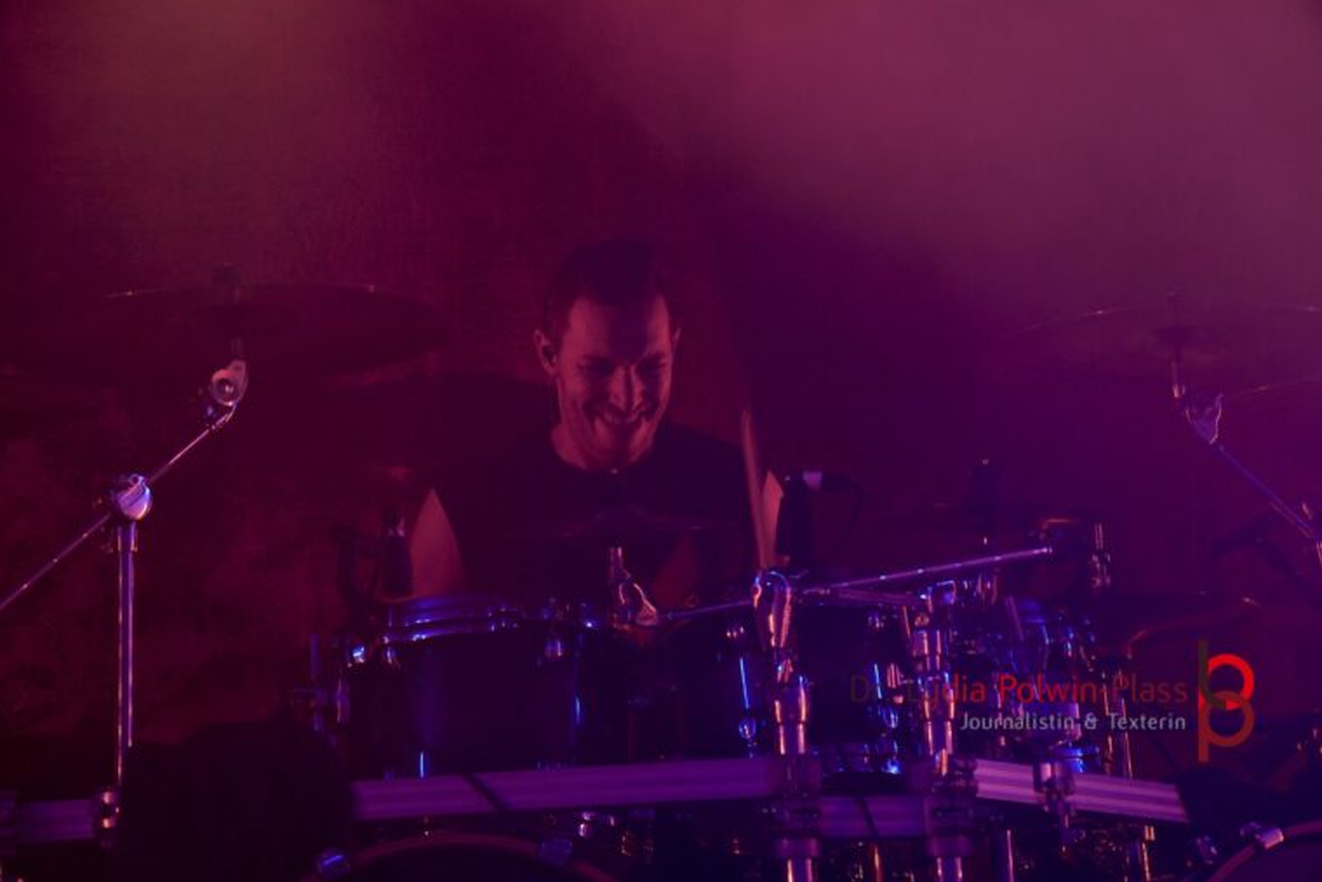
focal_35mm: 97
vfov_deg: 14.1
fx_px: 3562
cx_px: 656
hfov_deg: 21.0
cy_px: 438
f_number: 5
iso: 1000
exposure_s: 1/100
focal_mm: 64
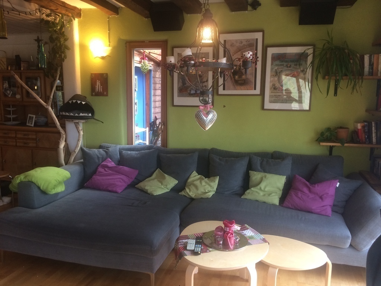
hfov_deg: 61.7
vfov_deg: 48.2
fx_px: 319
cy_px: 143
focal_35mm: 29
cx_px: 190
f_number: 2.2
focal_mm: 4.15
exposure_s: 1/33
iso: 100
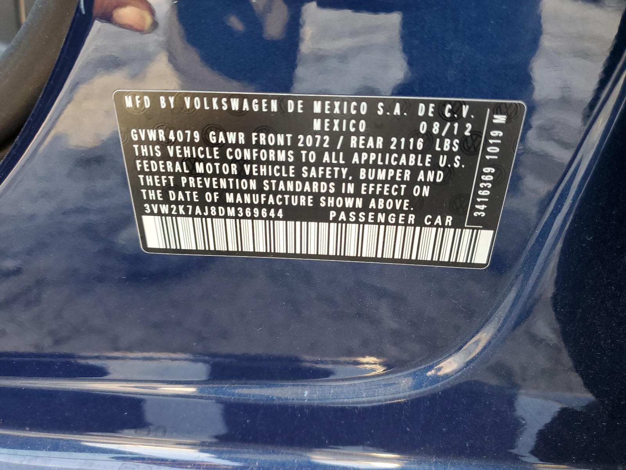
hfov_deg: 67.3
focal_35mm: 26
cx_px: 313
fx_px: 470
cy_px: 235
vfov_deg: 53.1
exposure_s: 1/60.2
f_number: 1.5
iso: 56
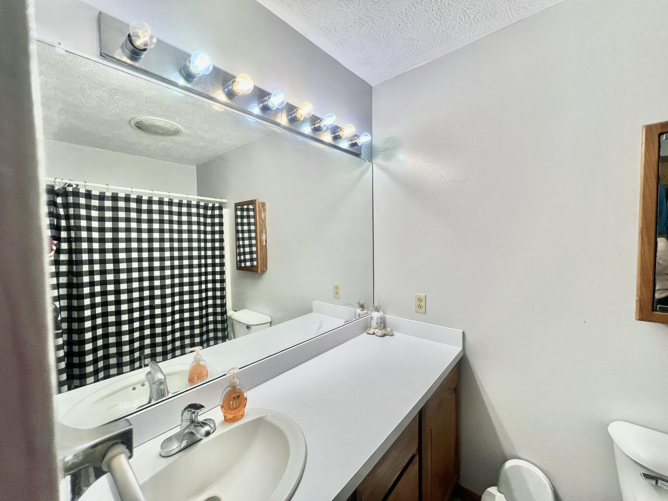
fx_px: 251
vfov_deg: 89.9
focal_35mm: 13
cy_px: 250
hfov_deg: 106.2
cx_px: 334
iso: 50
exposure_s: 1/120
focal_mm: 1.57
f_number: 1.8
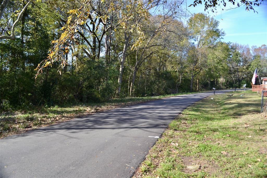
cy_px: 89
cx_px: 134
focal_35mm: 27
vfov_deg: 47.9
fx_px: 200
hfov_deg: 67.4
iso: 100
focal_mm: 18
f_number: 5.6
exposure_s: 1/125
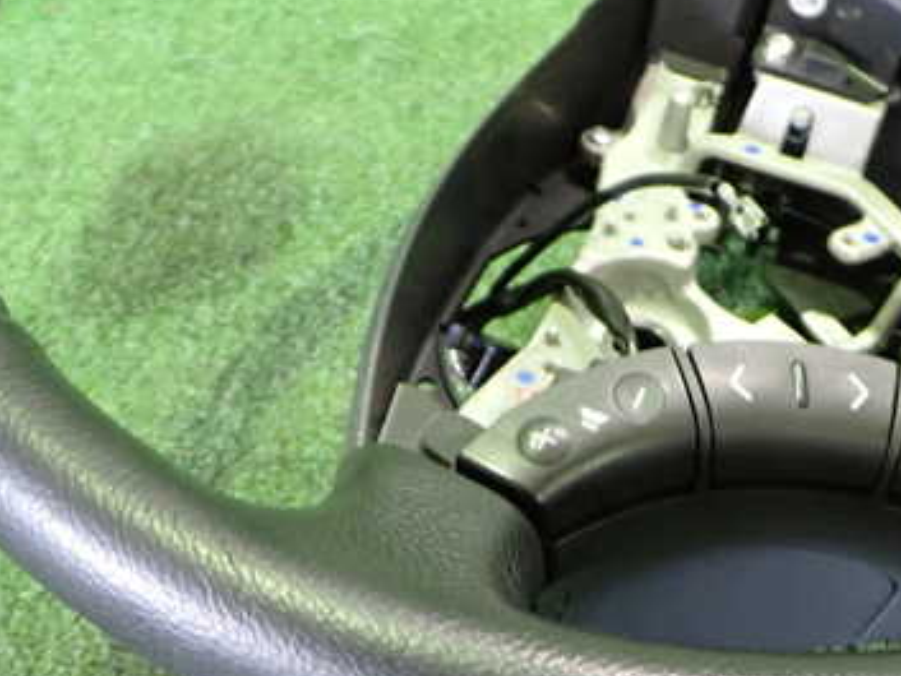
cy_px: 492
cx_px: 592
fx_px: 1328
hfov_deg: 37.1
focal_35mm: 51
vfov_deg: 28.2
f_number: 2.3
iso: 800
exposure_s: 1/25
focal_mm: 5.4
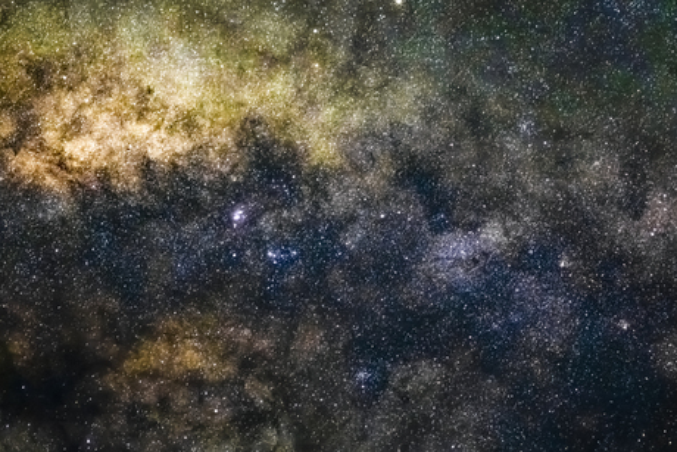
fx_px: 2013
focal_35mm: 107
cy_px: 243
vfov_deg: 12.8
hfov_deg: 19.1
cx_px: 353
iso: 5000
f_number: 1.8
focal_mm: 55
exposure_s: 6
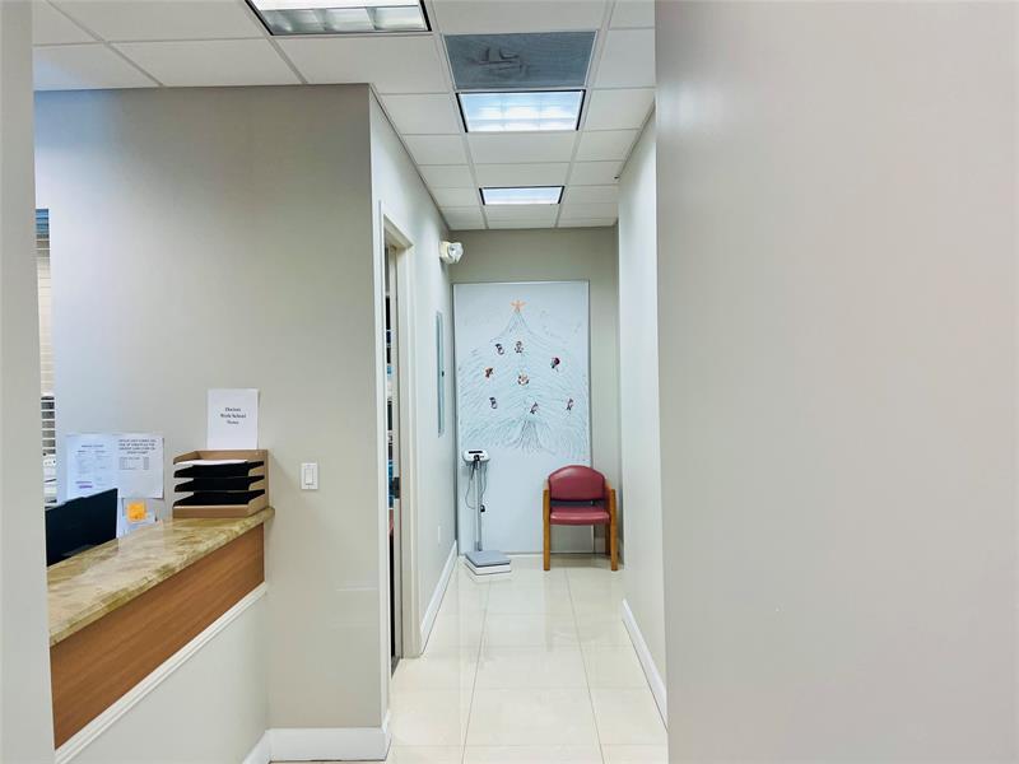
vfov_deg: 53.1
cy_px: 382
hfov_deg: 67.3
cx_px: 510
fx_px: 765
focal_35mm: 26
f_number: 1.6
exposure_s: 1/120
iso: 100
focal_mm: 4.2
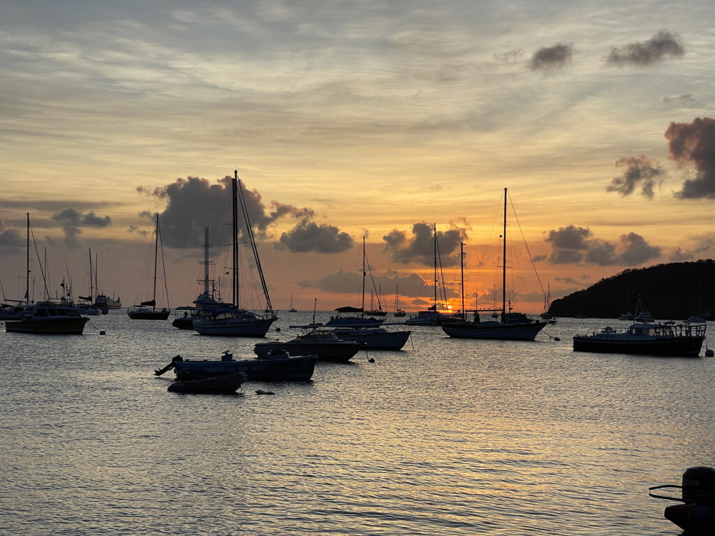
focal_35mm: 64
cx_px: 358
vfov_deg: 22.9
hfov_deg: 30.3
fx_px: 1322
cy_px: 268
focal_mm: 7.5
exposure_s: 1/419
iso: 20
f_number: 2.2
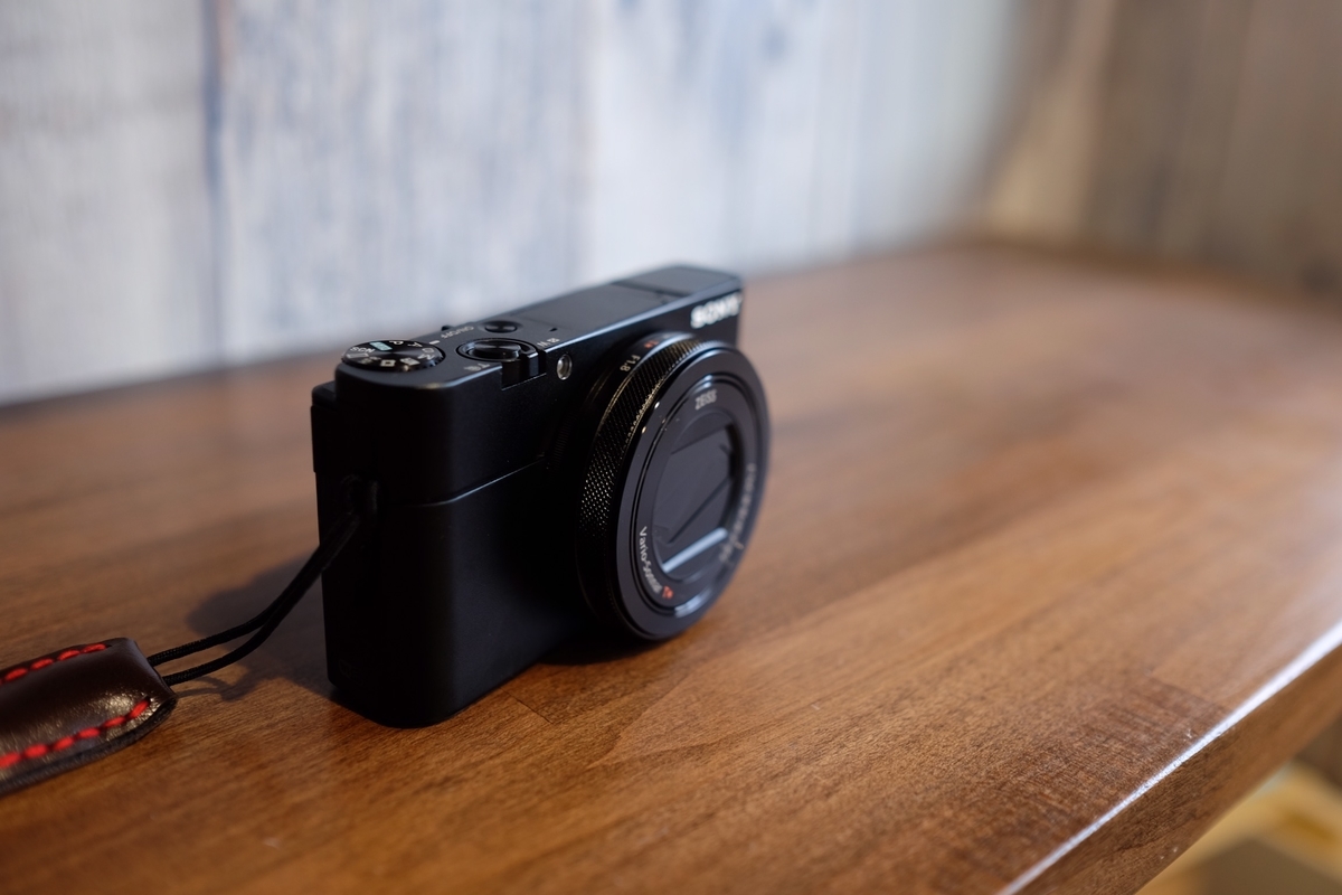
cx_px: 671
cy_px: 448
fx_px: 1305
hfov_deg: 54.4
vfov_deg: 37.9
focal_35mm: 35
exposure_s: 1/20
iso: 200
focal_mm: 23
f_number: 2.5
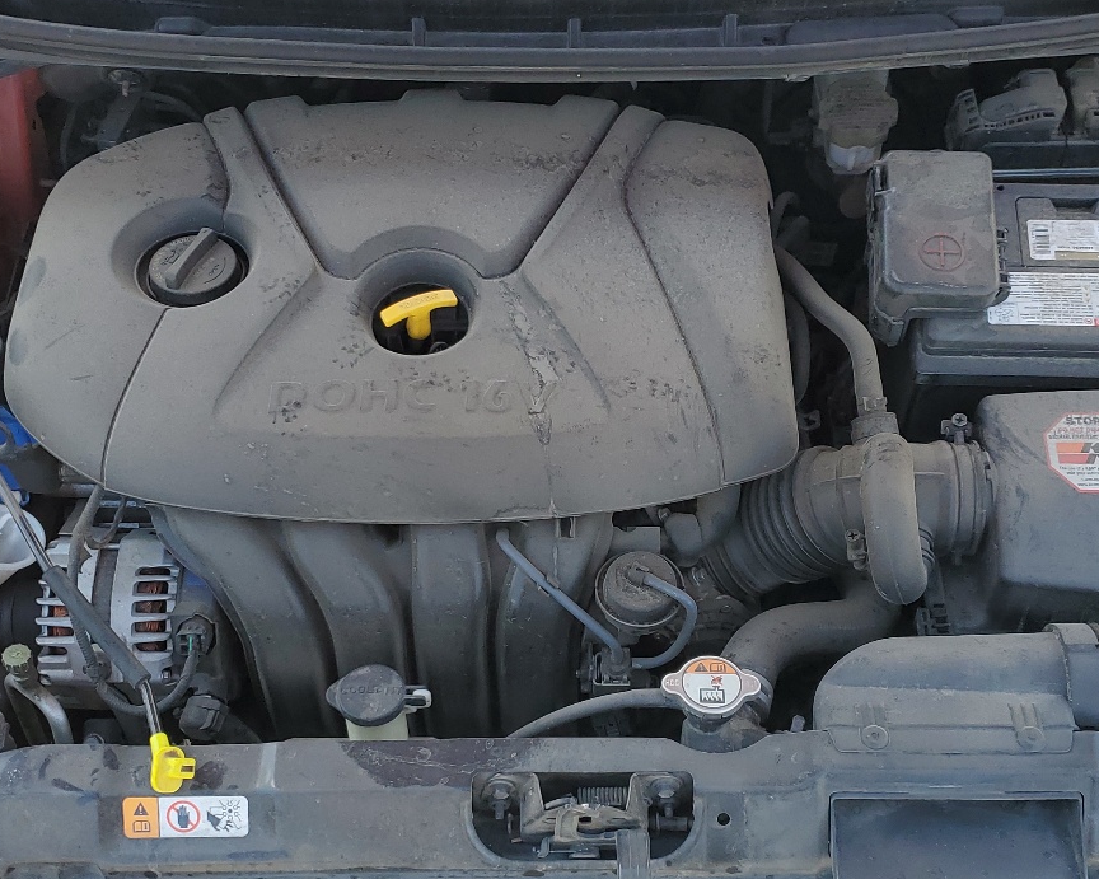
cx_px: 581
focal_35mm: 47
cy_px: 524
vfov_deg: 32.0
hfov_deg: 39.5
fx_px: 1529
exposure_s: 1/714
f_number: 1.5
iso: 50
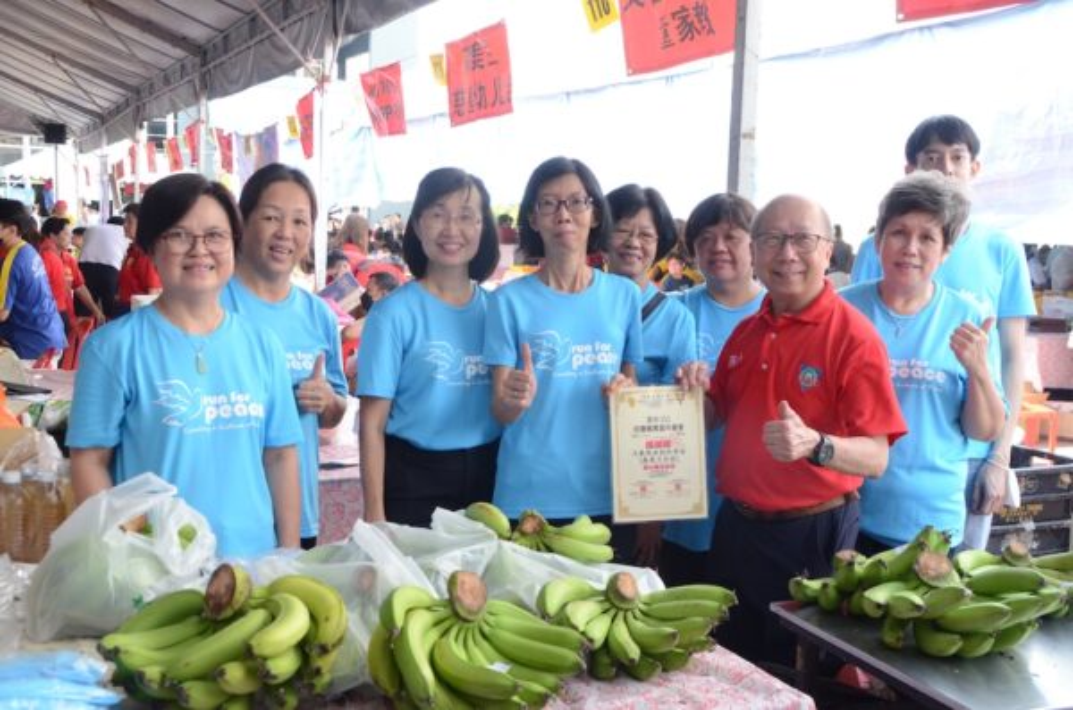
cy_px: 355
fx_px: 1249
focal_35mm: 42
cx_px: 536
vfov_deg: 31.7
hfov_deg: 46.5
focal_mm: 28
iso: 1600
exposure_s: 1/250
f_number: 8
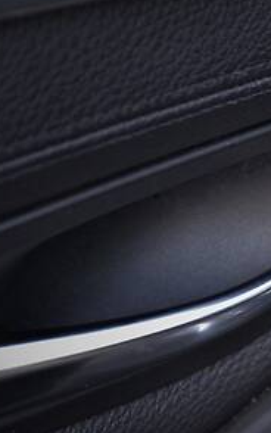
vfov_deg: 4.8
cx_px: 427
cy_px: 262
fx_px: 5140
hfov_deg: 3.0
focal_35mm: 435
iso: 1400
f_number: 5.6
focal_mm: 105
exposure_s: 1/125
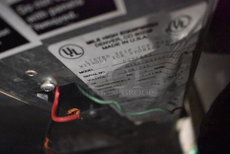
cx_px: 115
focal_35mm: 27
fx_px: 173
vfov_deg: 48.0
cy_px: 77
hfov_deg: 67.3
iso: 12800
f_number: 3.5
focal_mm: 18
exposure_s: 1/40
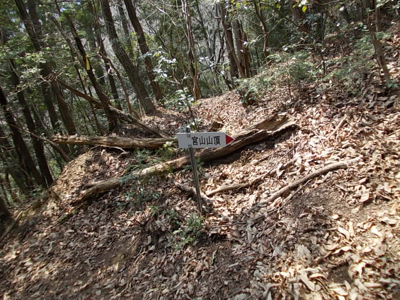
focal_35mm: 28
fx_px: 324
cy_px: 150
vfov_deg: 49.7
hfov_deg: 63.4
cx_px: 200
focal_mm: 4
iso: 80
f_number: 2.7
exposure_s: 1/250
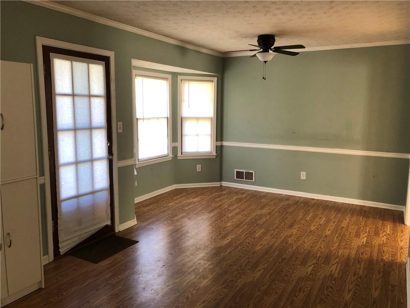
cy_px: 154
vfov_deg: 49.7
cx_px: 205
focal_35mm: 28
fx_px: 332
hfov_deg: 63.4
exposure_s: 1/24
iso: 40
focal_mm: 4
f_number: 1.8
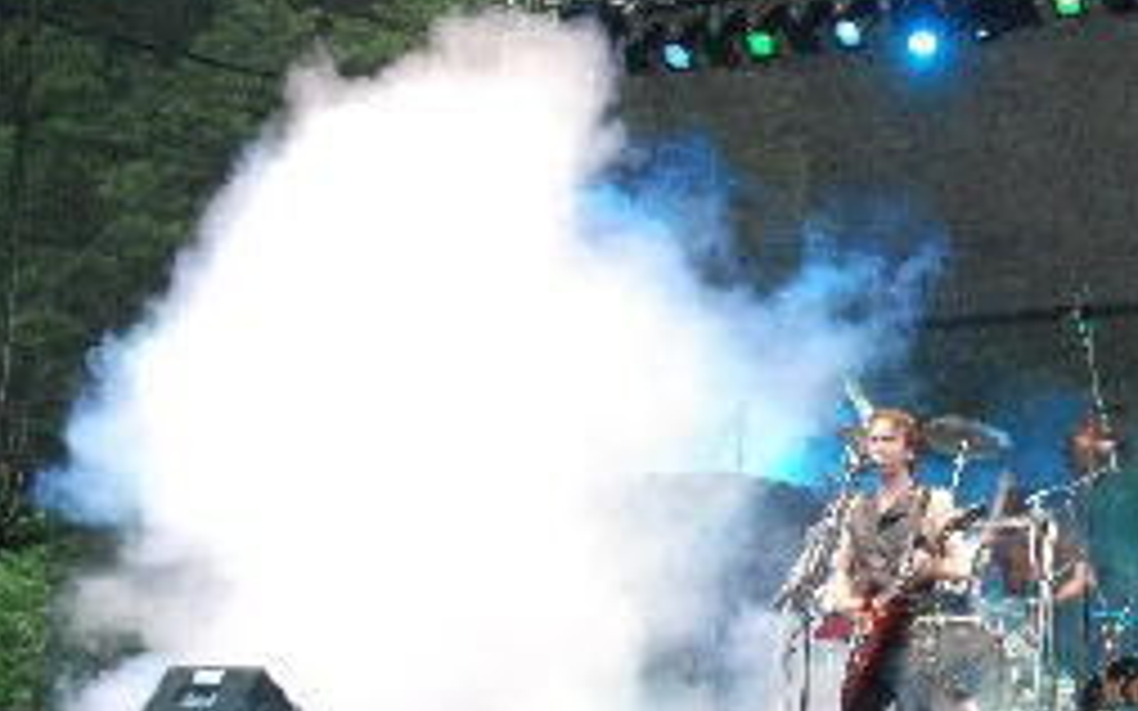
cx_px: 801
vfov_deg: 9.9
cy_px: 351
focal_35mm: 133
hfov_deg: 15.7
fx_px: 4118
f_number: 5.6
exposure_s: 1/60
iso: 1600
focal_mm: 55
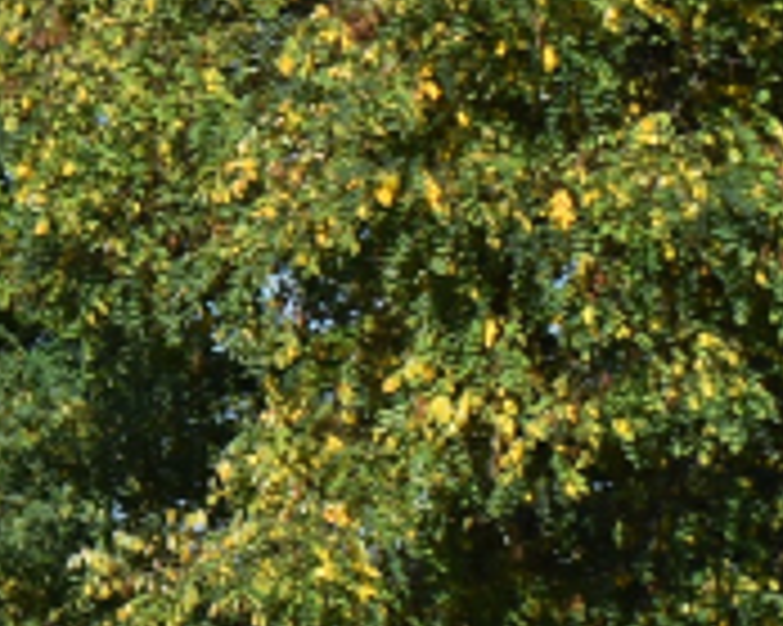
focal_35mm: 243
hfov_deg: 7.5
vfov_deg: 6.4
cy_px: 286
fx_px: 5617
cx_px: -1102
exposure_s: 1/400
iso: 200
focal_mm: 23
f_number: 10
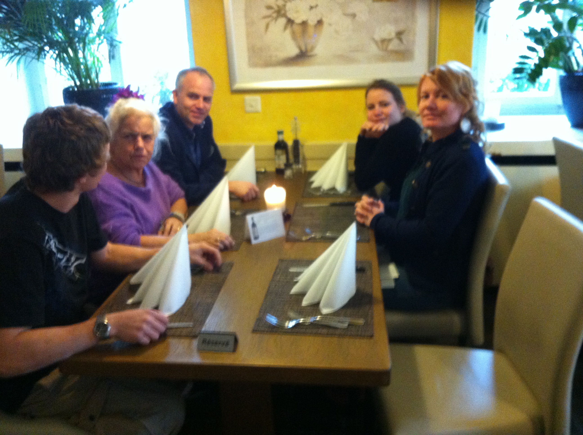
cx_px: 292
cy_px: 218
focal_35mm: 35
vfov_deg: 40.6
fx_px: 589
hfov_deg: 52.7
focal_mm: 3.85
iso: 500
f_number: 2.8
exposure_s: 1/15
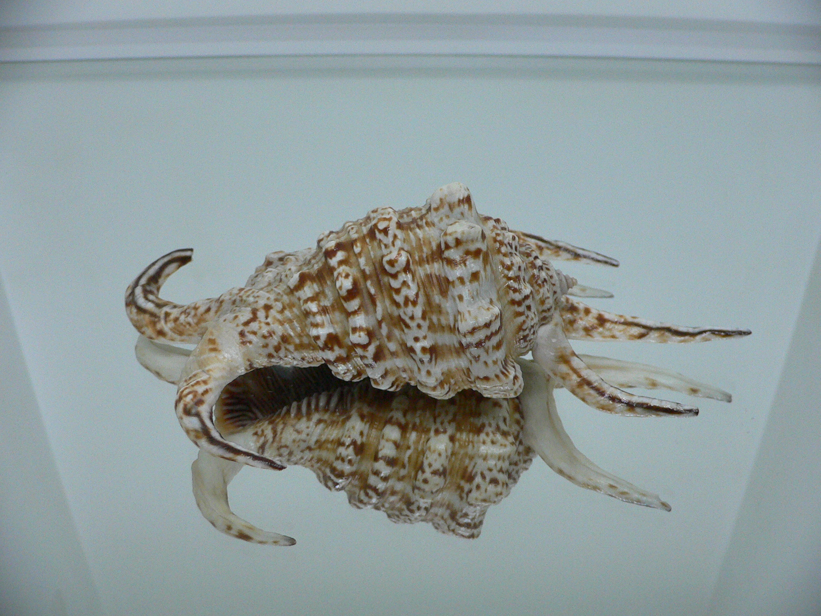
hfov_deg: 52.6
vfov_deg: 40.7
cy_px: 308
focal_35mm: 35
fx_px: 830
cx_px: 410
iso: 200
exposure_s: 1/60
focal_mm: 4.6
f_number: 2.8
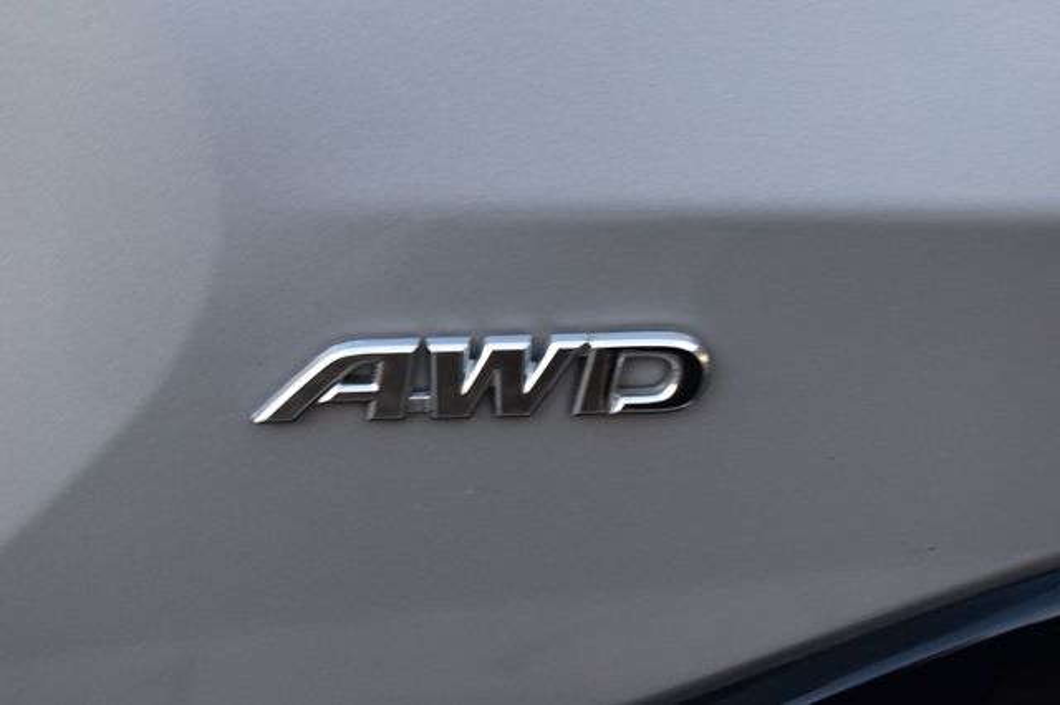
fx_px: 2428
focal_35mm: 82
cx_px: 530
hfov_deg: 24.6
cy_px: 352
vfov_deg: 16.5
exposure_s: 1/20
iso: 400
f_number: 6.3
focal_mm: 55
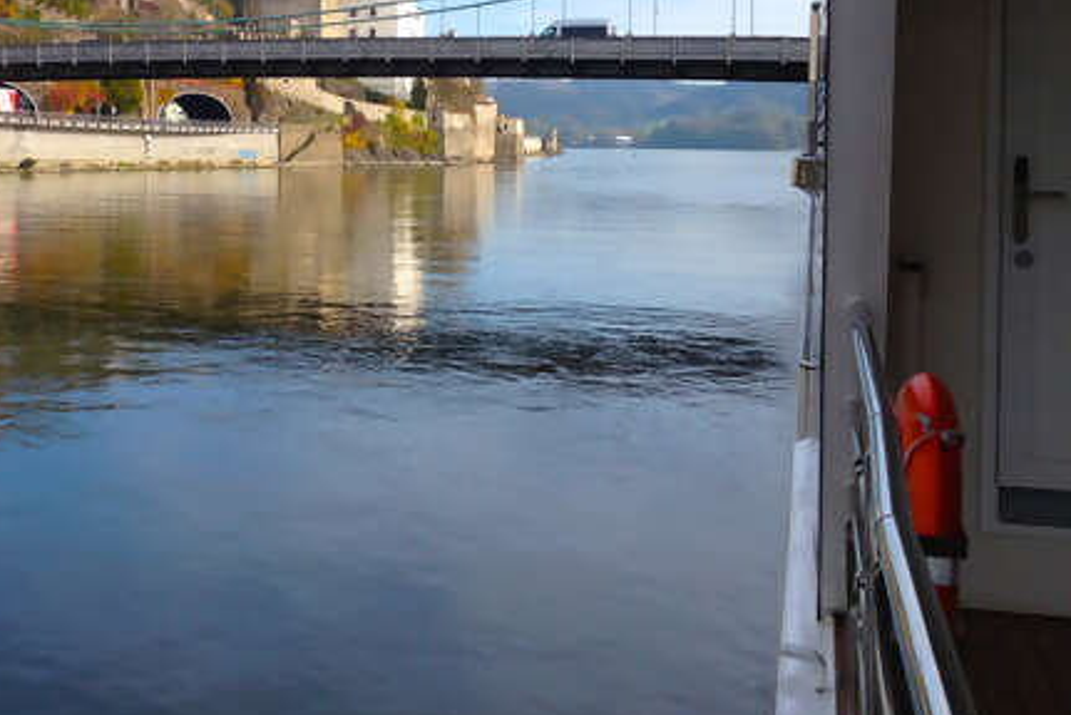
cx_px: 278
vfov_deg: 24.8
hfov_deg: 36.1
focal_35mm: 54
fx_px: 1608
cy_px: 174
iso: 50
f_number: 2.4
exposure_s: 1/1126
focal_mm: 4.28
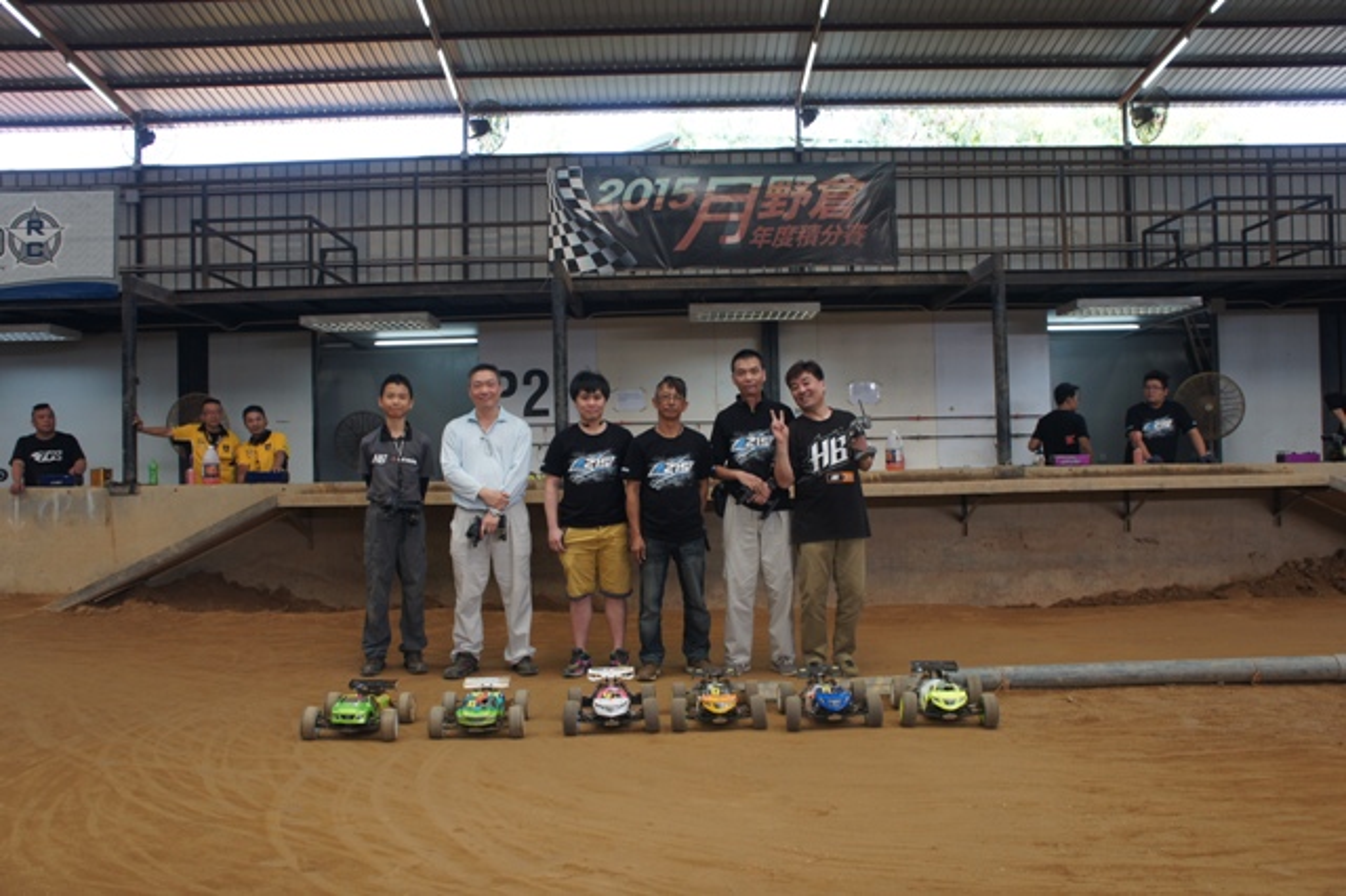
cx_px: 673
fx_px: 1121
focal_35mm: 30
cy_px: 448
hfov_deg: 62.0
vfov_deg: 43.6
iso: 200
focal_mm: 20
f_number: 4.5
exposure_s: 1/50
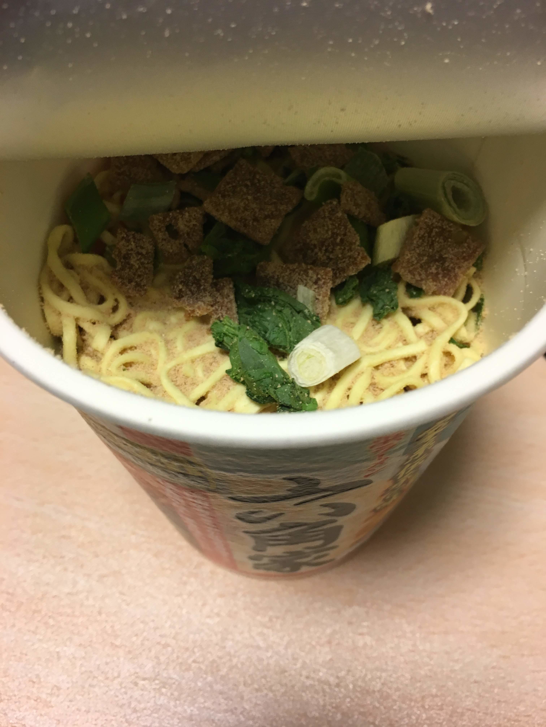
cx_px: 273
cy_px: 364
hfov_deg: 48.2
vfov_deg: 61.7
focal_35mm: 29
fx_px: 610
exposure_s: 1/30
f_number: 2.2
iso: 64
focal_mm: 4.15
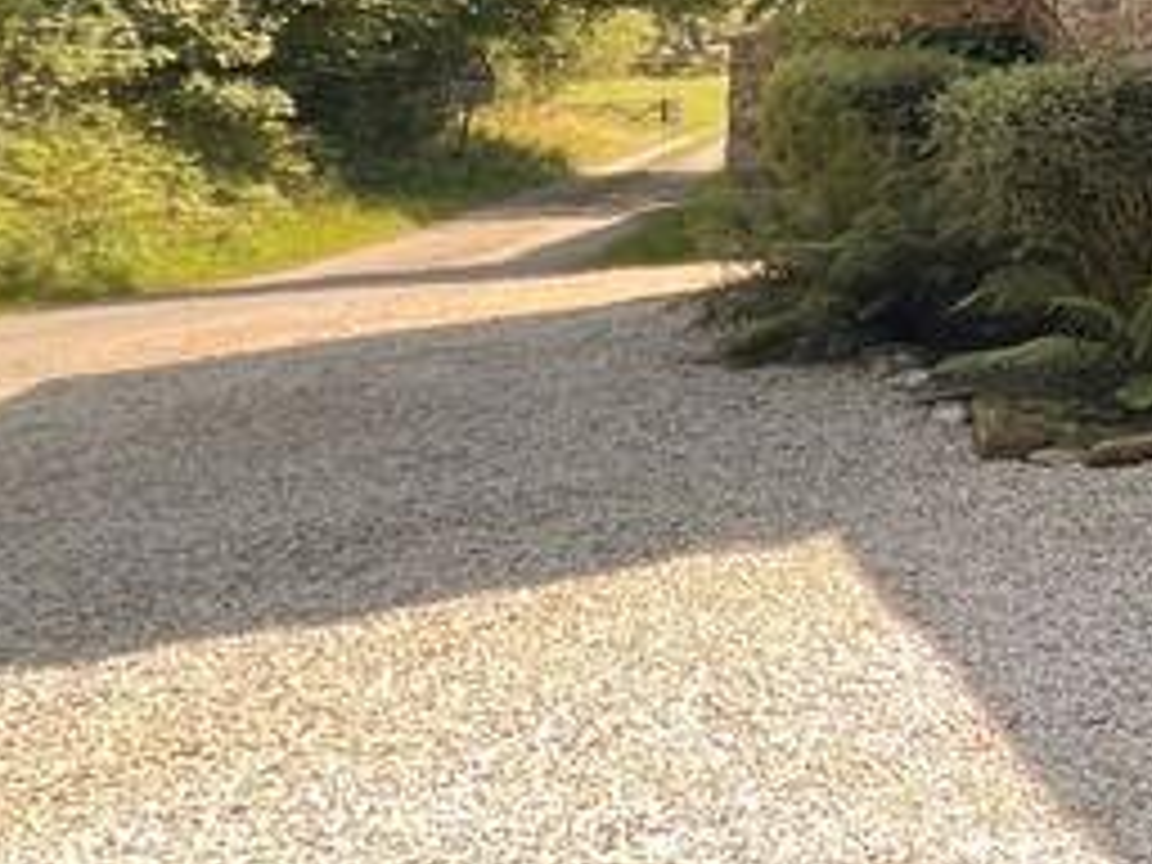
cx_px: 2124
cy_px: -58
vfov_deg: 26.1
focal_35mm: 52
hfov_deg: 21.5
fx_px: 1731
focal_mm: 1.57
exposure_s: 1/147
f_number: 1.8
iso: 32
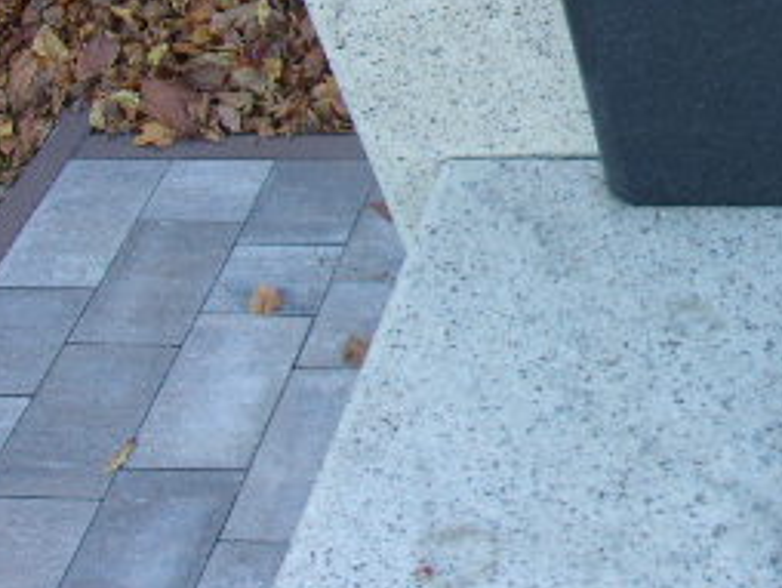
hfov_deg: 26.0
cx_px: 899
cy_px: -40
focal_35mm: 68
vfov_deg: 20.7
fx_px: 1538
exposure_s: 1/70
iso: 80
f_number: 3
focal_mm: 4.9
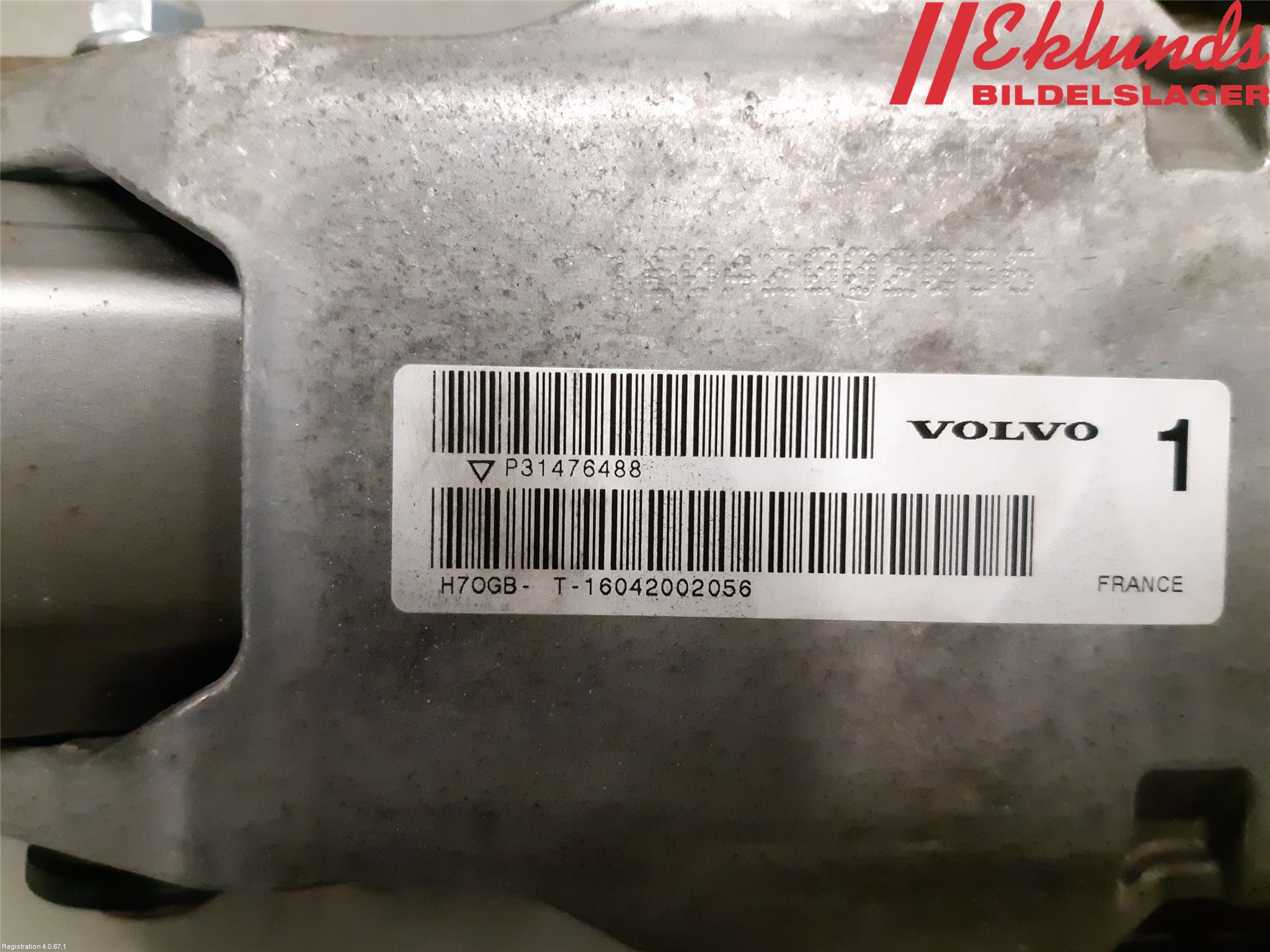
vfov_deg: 53.1
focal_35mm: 26
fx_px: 954
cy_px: 476
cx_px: 635
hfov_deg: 67.3
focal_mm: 3.93
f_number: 1.7
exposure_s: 1/137
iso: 800
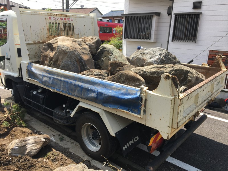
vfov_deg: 48.2
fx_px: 191
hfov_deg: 61.7
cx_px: 114
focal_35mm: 29
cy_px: 86
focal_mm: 4.15
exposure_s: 1/732
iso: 25
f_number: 2.2
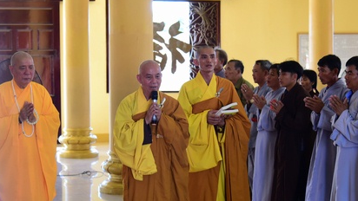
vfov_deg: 14.1
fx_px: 817
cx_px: 176
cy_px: 113
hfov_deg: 24.7
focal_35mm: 86
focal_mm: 52
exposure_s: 1/80
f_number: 4
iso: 1000
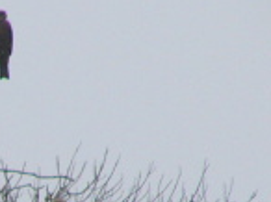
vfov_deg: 1.0
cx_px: -78
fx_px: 11114
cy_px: 300
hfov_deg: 1.4
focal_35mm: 1422
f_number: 4
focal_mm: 72
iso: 100
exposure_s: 1/250
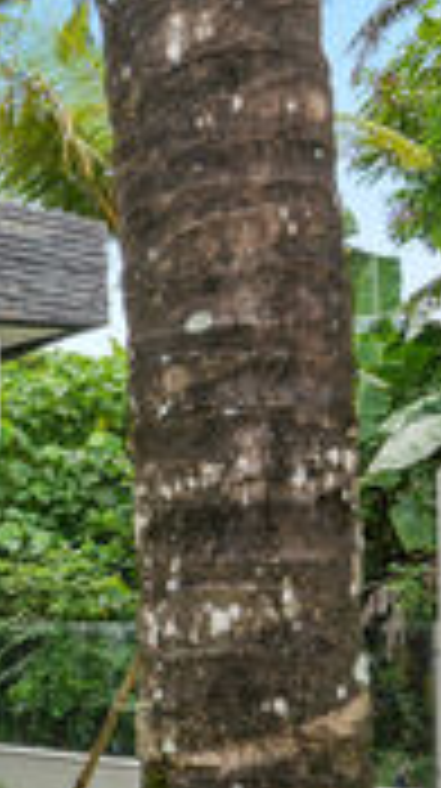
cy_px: 421
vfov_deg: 42.9
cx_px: -468
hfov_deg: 17.2
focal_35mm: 48
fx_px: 1001
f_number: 8
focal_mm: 16
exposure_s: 1/30
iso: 100
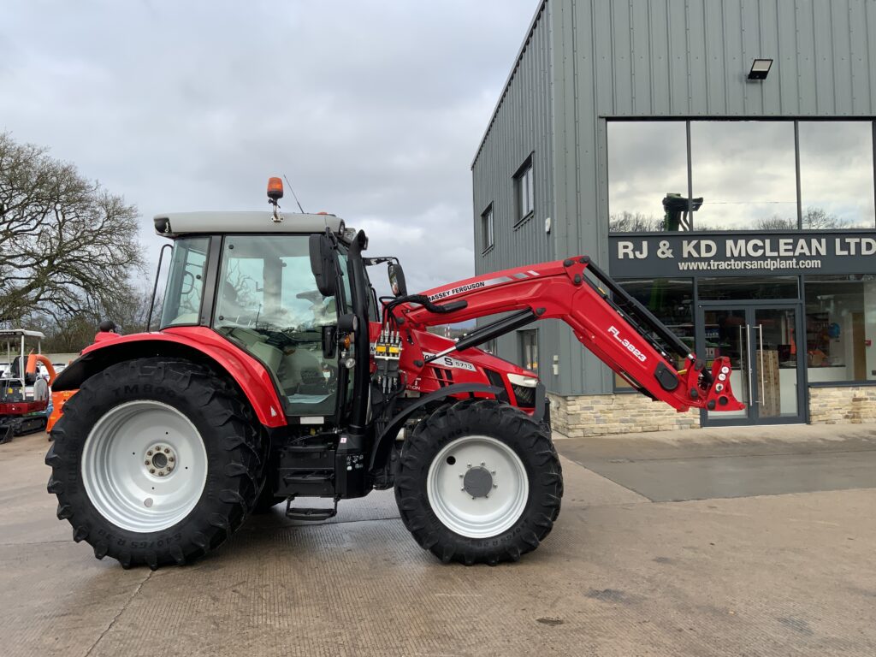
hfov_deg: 61.7
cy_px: 328
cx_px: 438
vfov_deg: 48.2
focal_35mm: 29
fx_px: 734
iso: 16
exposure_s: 1/898
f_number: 1.8
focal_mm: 3
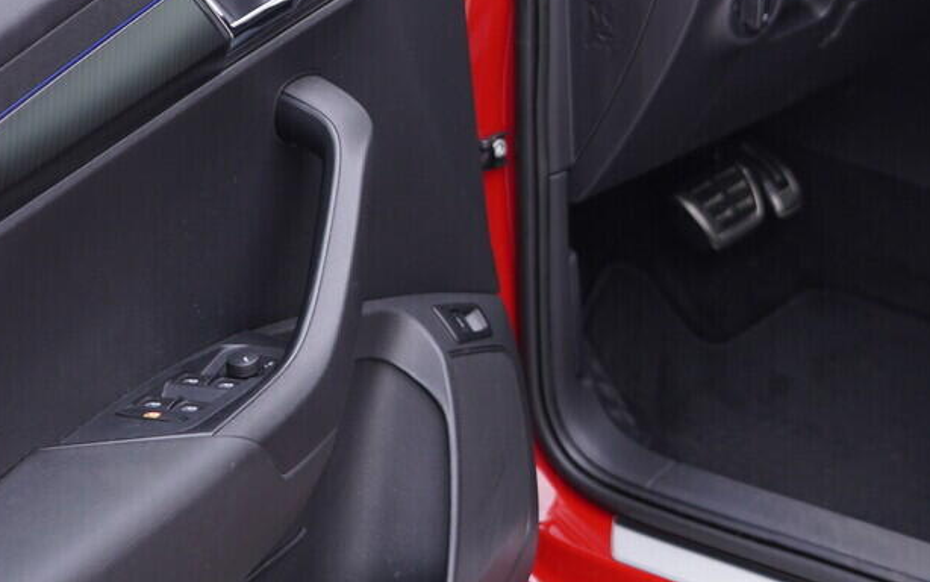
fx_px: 2180
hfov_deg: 23.5
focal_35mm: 86
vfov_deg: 14.8
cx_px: 830
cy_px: -71
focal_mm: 24
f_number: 2.8
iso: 160
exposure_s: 1/40
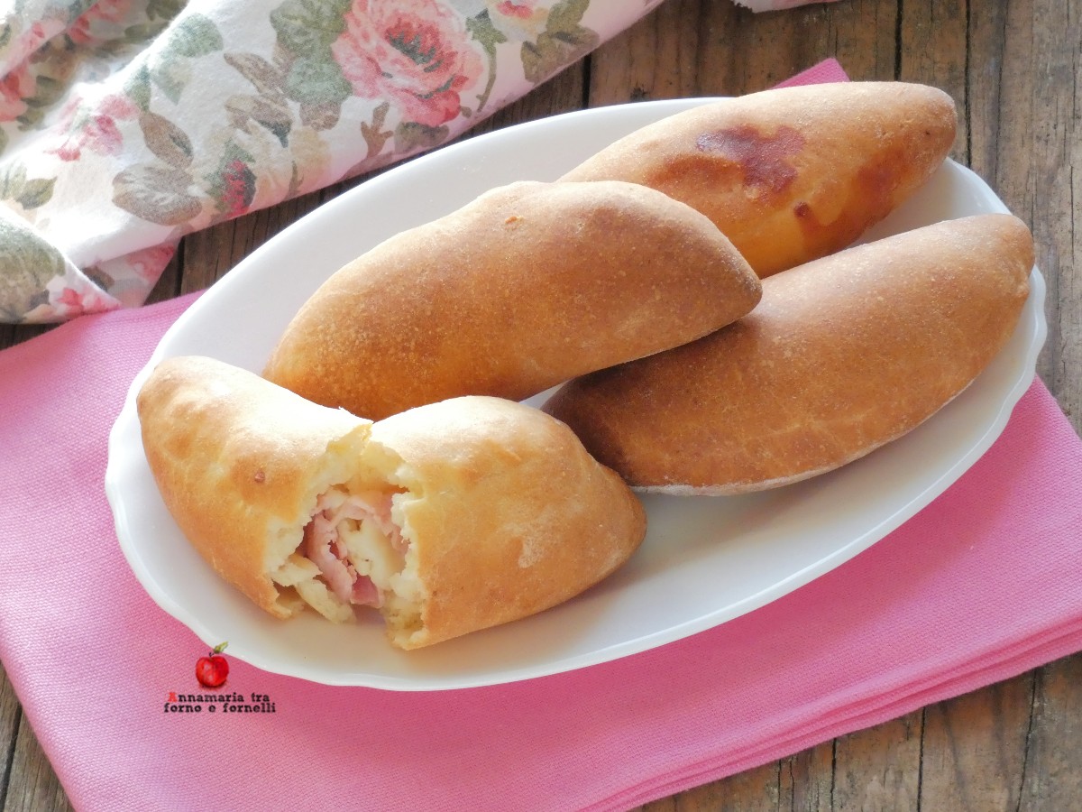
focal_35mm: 223
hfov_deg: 8.9
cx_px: 541
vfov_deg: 6.7
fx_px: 6970
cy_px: 406
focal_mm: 39.9
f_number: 5.5
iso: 640
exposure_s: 1/80
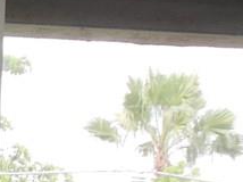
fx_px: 1311
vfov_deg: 7.7
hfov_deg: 9.6
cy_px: 321
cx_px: -293
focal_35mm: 187
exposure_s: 1/50
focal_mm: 4.5
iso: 125
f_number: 3.2
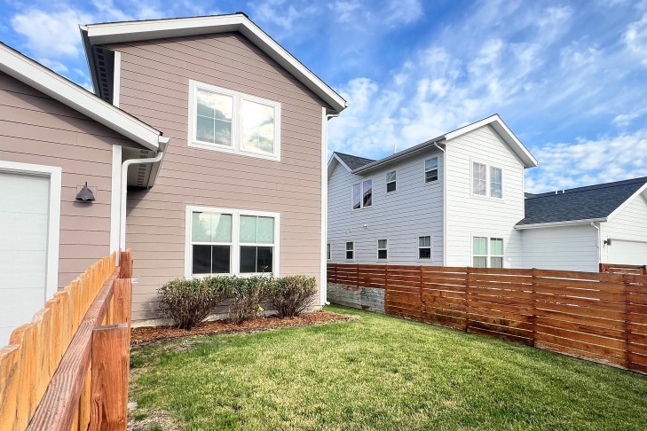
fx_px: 341
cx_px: 406
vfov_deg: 64.2
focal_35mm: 19
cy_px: 248
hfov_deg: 85.1
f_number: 1.8
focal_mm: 1.57
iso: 32
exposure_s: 1/608
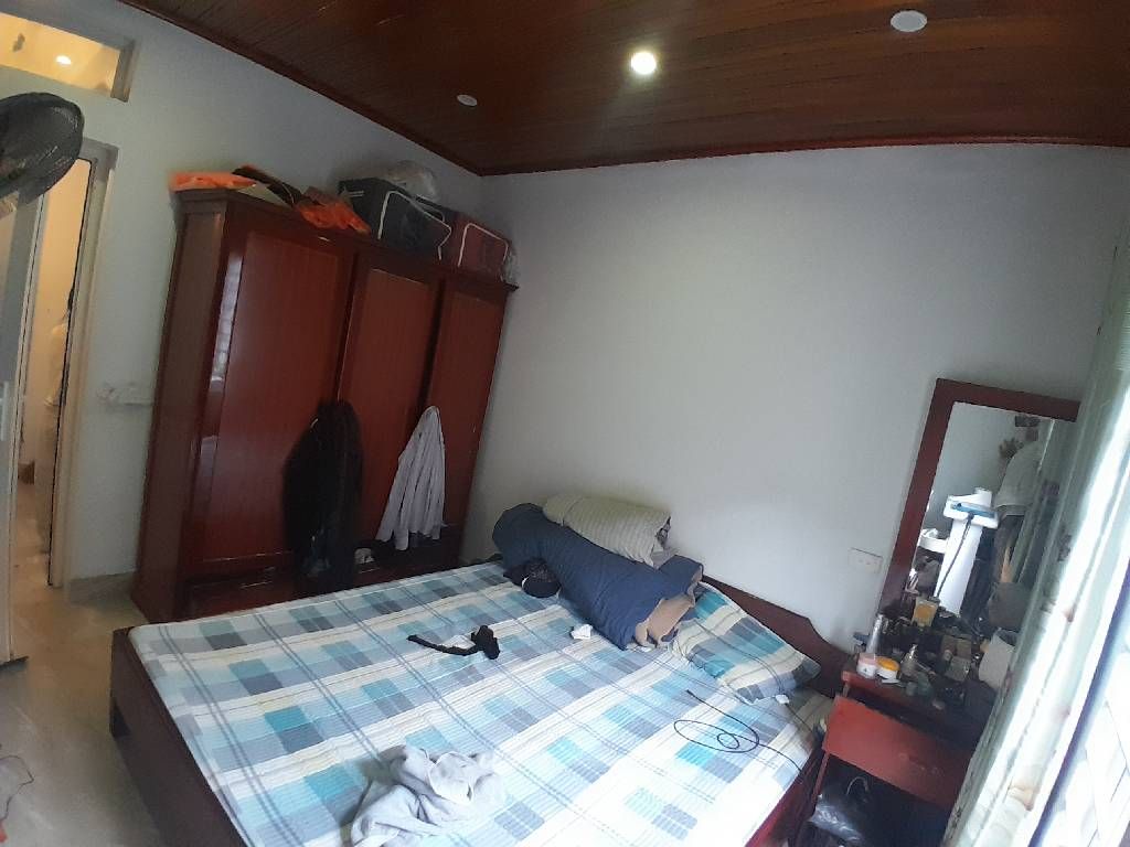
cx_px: 565
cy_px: 424
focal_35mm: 17
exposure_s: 1/25
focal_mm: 1.46
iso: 250
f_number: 2.2
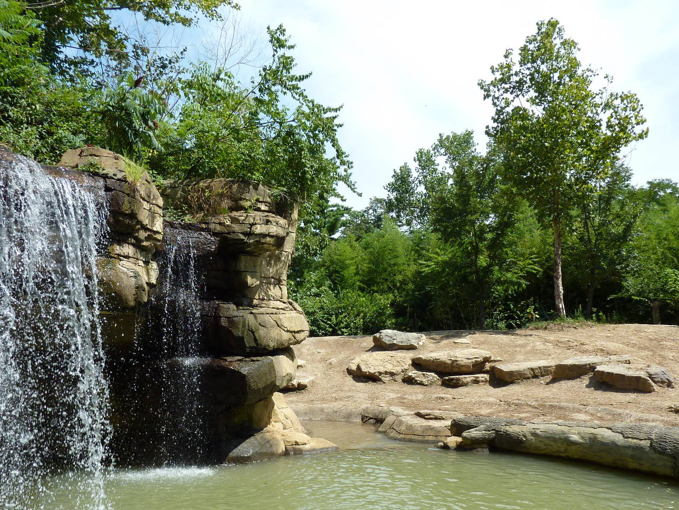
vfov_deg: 45.2
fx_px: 608
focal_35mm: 31
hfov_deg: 58.3
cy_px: 311
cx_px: 321
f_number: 3.5
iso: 80
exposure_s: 1/640
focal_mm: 4.1
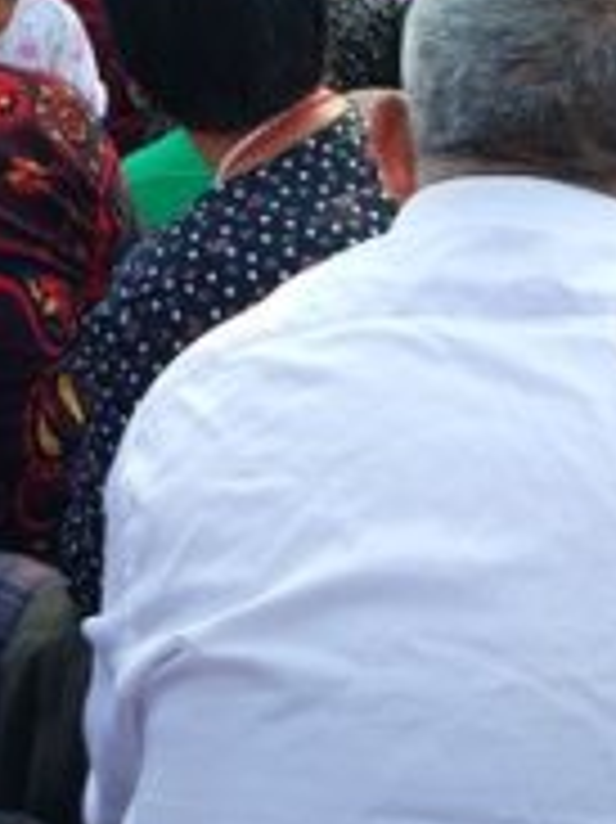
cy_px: -173
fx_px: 2375
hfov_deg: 14.8
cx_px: 297
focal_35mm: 100
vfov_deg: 18.6
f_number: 2
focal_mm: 4.26
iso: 100
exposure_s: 1/304
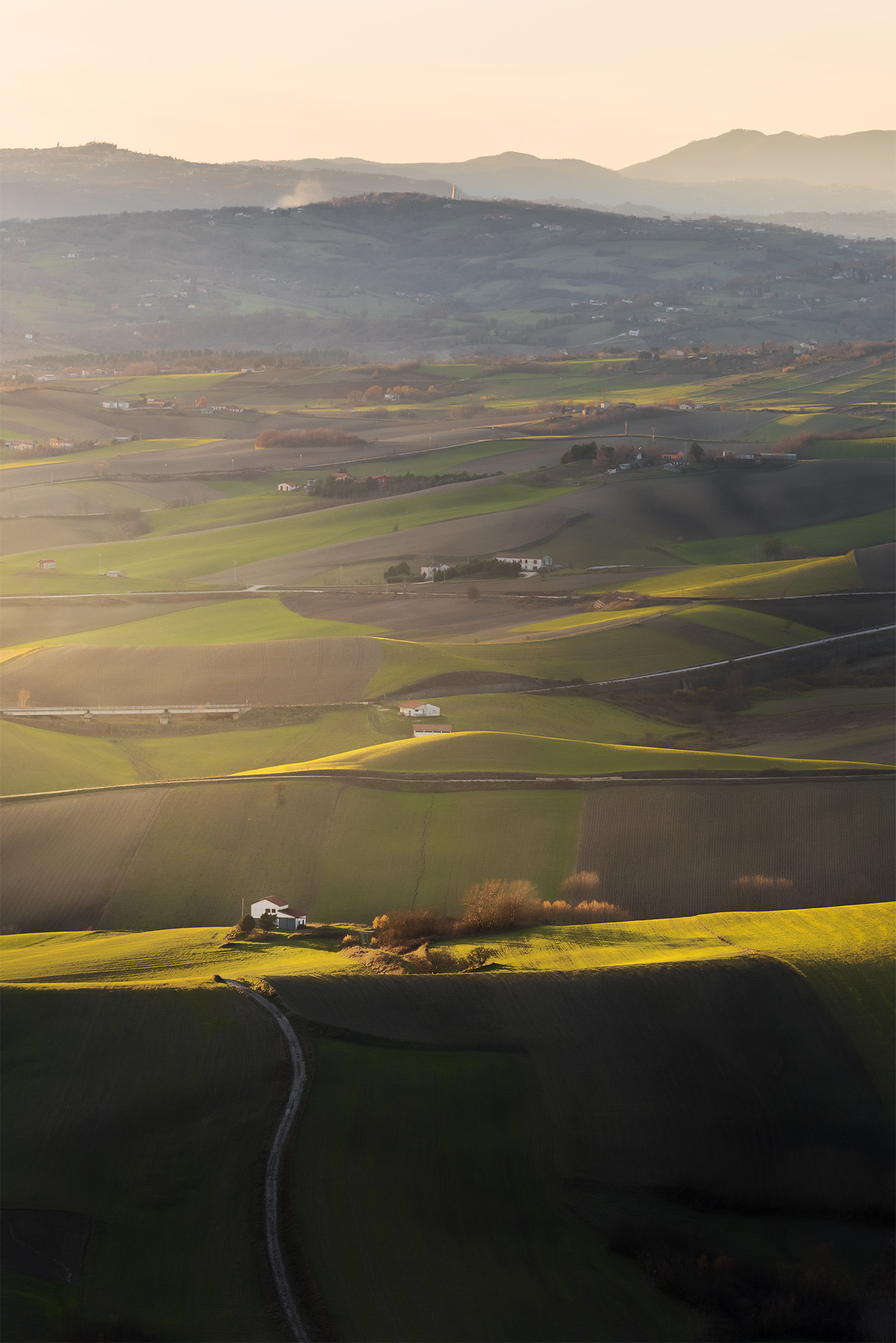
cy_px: 672
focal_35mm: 190
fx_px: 7087
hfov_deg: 7.2
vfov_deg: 10.8
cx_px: 448
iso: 800
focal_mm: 190
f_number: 8
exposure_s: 1/320
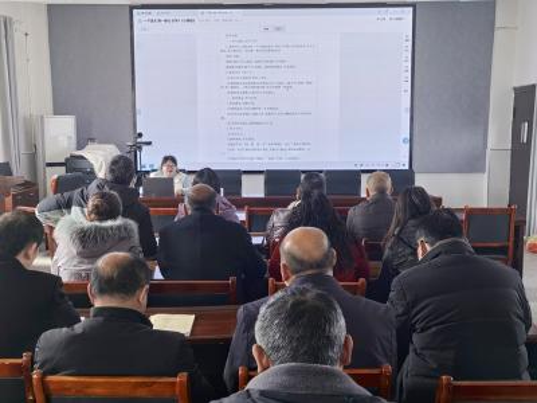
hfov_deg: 45.8
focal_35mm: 41
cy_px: 202
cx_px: 268
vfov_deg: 35.1
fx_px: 636
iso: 50
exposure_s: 1/203
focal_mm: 5.52
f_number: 1.9
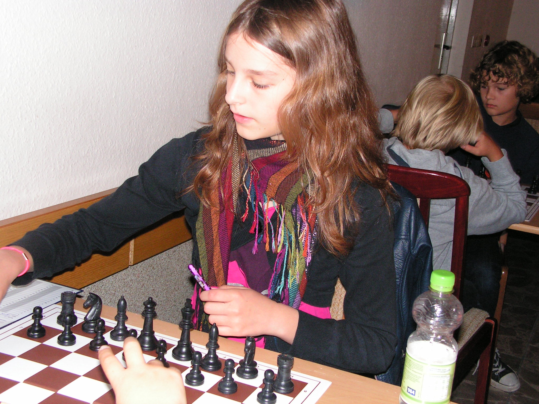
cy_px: 202
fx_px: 794
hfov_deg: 37.5
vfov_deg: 28.6
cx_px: 270
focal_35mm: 51
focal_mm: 8.6
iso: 200
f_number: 3.2
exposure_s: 1/60
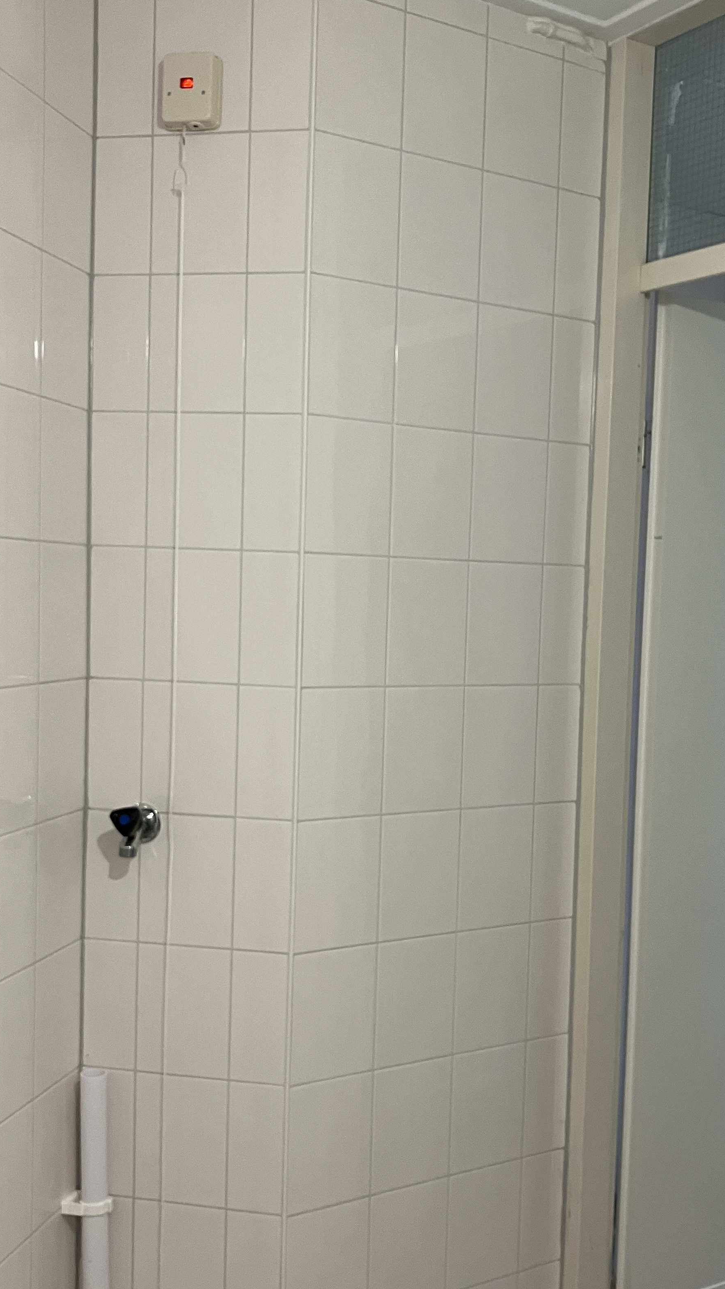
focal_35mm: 39
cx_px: 423
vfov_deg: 51.6
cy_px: 671
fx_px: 1333
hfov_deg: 30.4
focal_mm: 3.99
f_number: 1.8
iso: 125
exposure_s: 1/50
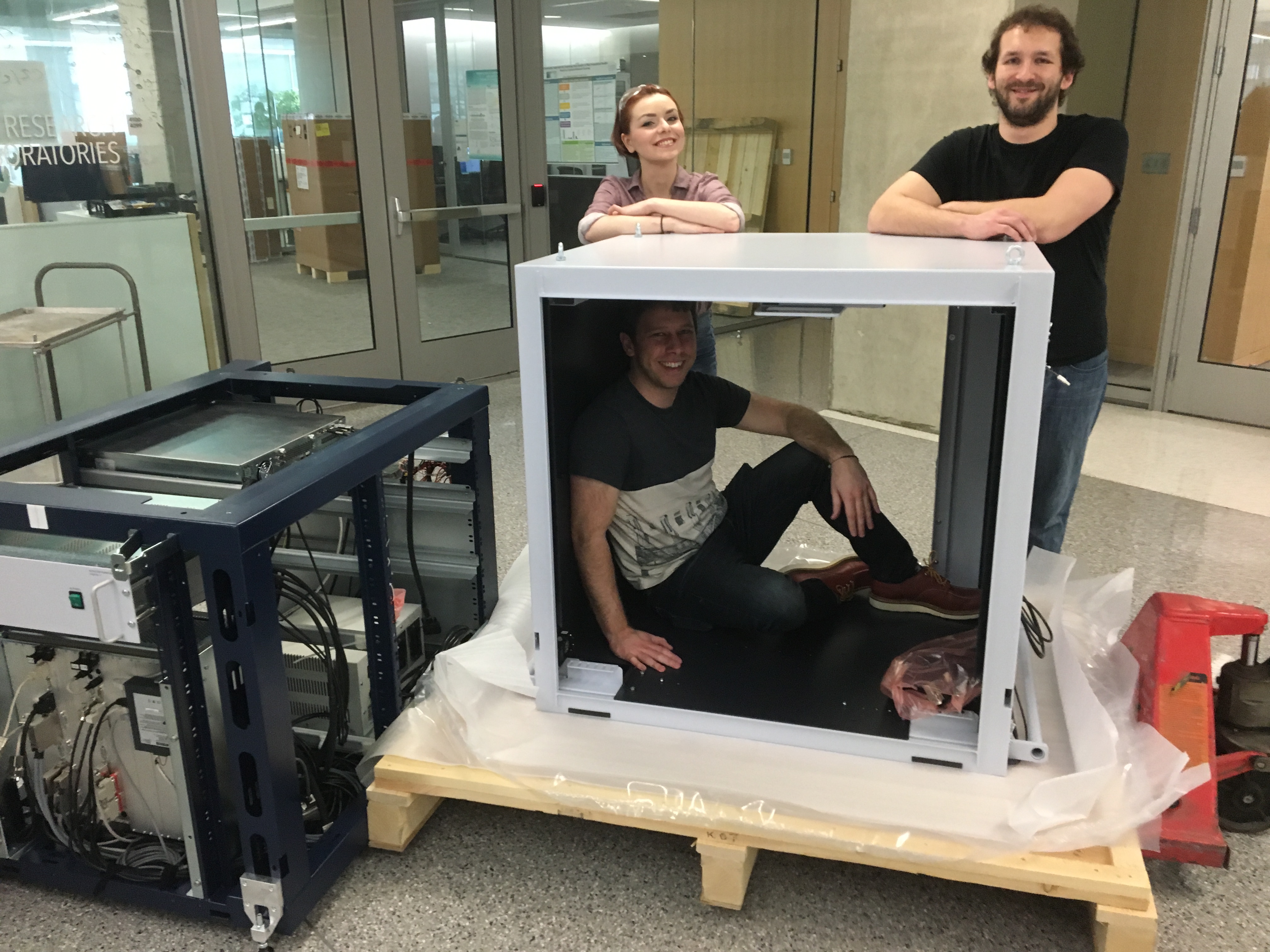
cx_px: 635
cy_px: 476
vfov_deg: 48.2
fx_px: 1064
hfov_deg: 61.7
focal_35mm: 29
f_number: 2.2
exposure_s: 1/30
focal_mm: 4.15
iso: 160
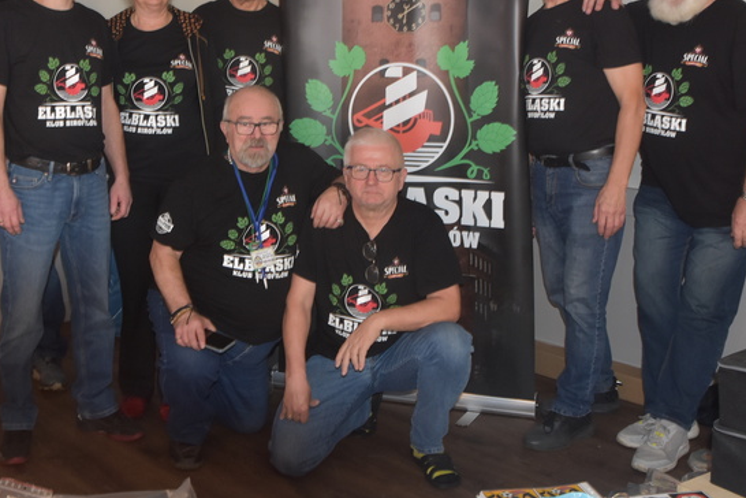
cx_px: 273
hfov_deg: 41.6
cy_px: 136
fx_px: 974
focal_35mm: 47
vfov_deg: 28.3
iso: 1000
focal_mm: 20
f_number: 5
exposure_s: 1/13
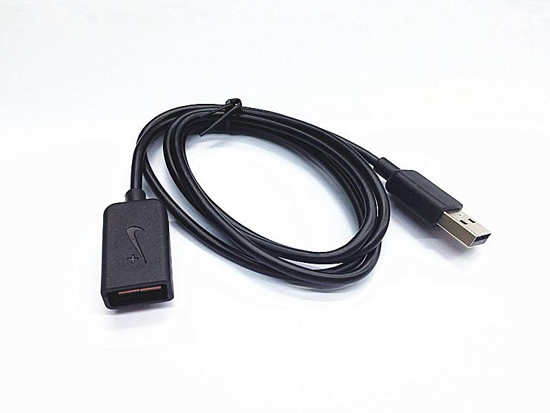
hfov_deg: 52.6
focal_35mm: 35
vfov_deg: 40.7
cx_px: 275
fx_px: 556
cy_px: 206
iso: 50
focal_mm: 4.28
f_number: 2.4
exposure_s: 1/20
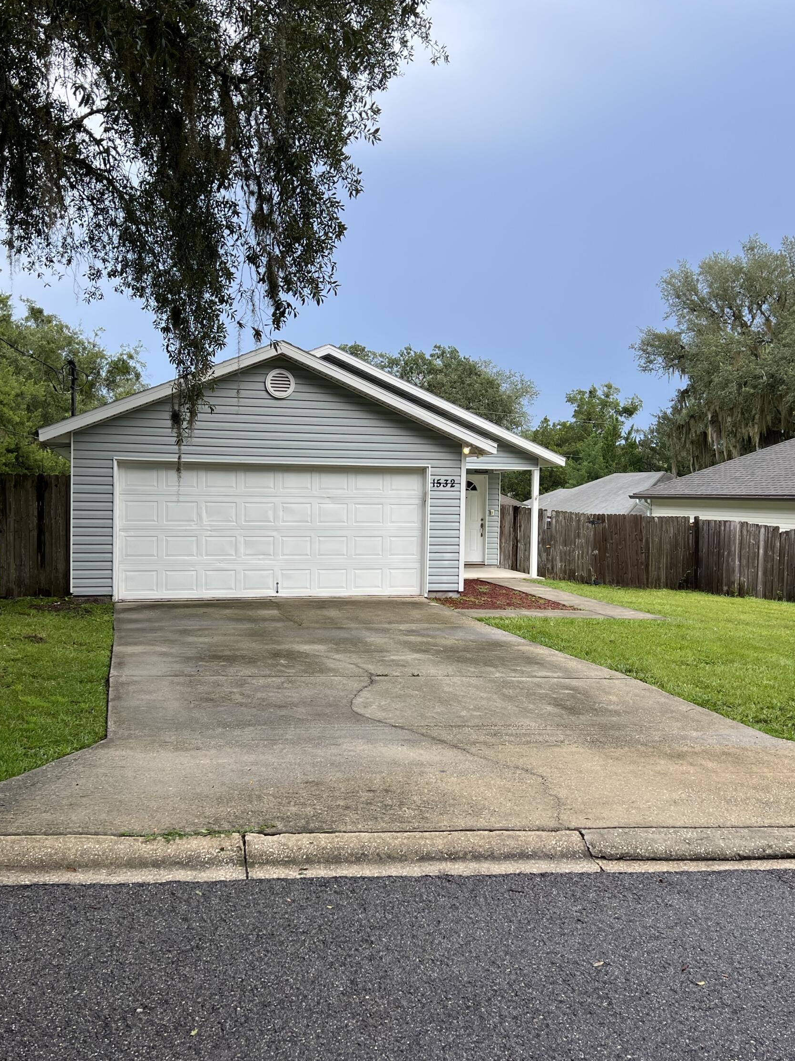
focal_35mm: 35
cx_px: 413
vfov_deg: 52.6
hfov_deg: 40.7
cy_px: 533
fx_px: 1072
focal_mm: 5.7
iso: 50
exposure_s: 1/974
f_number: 1.5
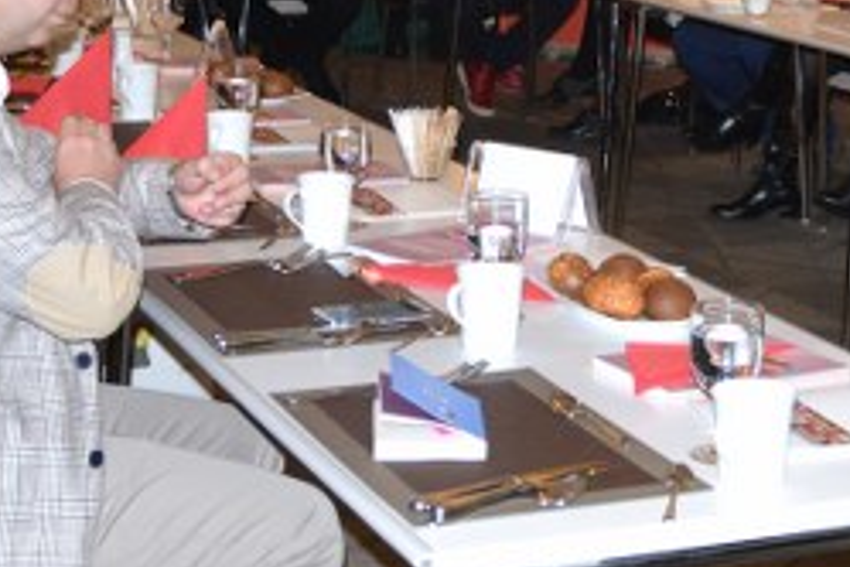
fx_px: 2503
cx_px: 662
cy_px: -101
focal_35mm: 106
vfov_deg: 12.6
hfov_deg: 19.1
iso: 1100
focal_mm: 22
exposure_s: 1/60
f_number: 3.8
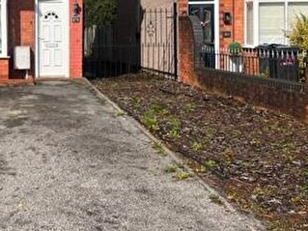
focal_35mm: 57
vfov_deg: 25.3
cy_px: 52
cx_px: 50
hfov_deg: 32.6
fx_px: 507
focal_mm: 5.1
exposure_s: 1/5848
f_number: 1.6
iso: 50
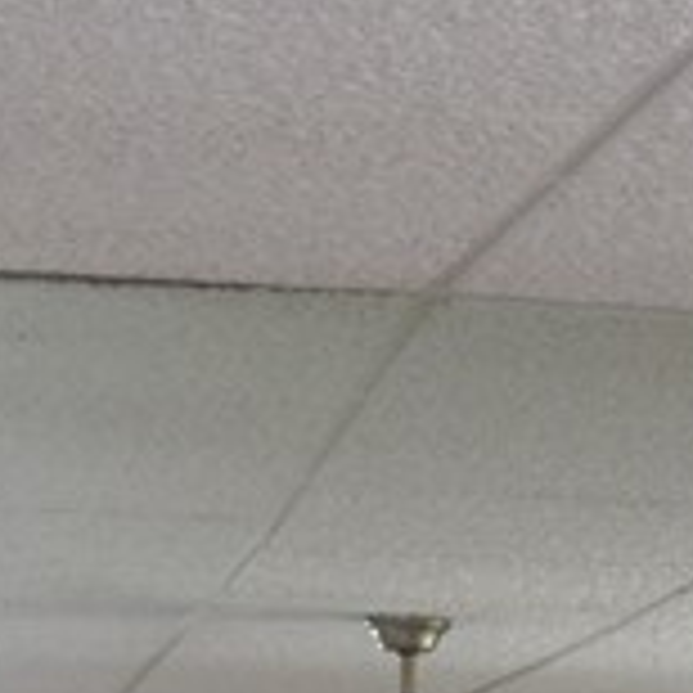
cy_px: 1573
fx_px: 4892
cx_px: 835
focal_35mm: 216
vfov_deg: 7.6
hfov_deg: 8.0
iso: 900
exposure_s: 1/60
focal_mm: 24
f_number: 4
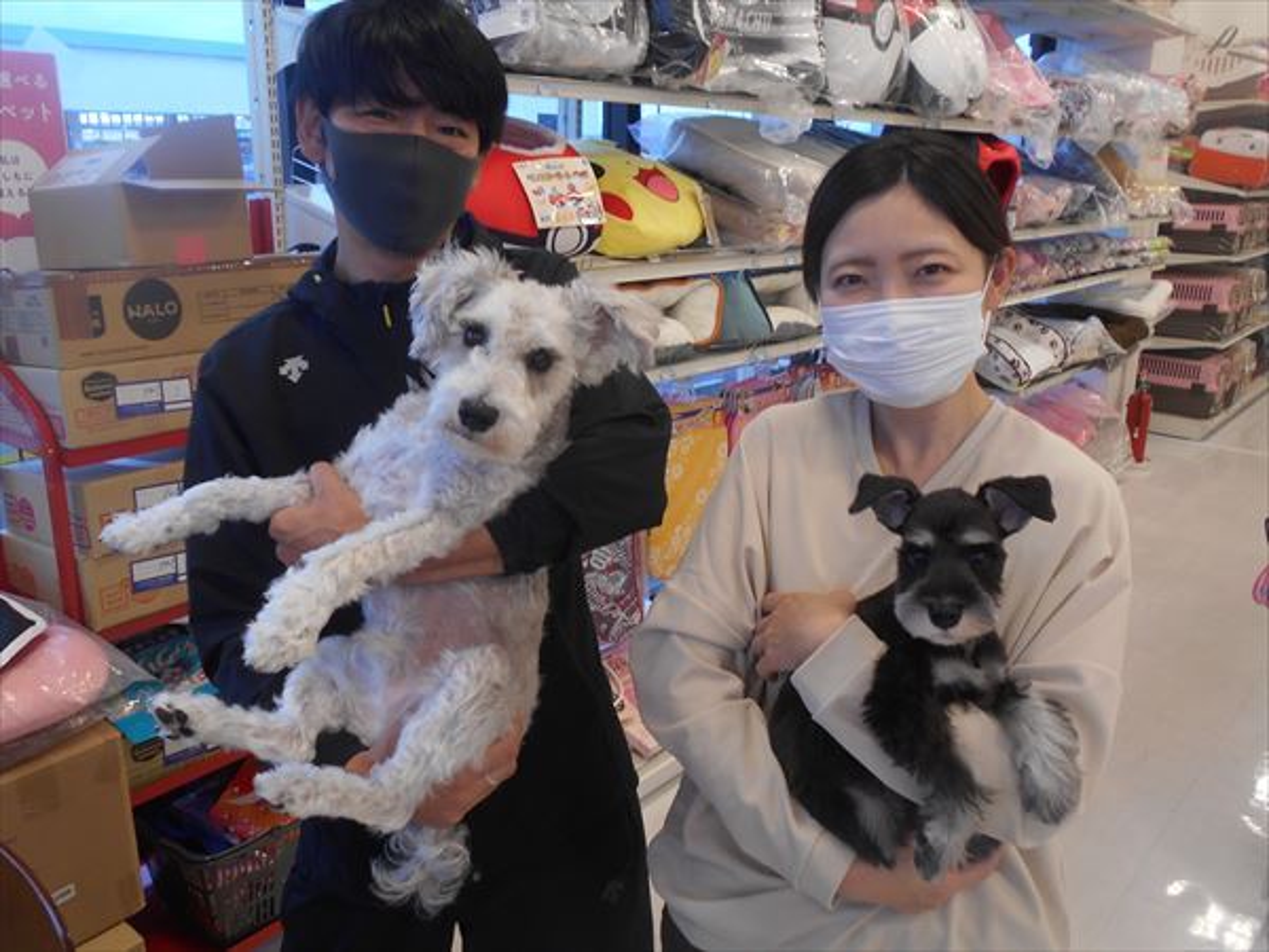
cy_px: 476
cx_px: 634
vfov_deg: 46.8
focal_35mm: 30
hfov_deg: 60.0
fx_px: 1100
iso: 80
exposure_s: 1/30
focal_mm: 5.1
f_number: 3.4
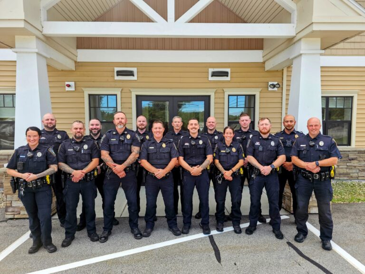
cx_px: 182
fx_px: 243
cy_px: 137
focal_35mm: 23
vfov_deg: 58.9
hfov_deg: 73.9
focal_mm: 6.3
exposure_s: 1/406
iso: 20
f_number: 1.7
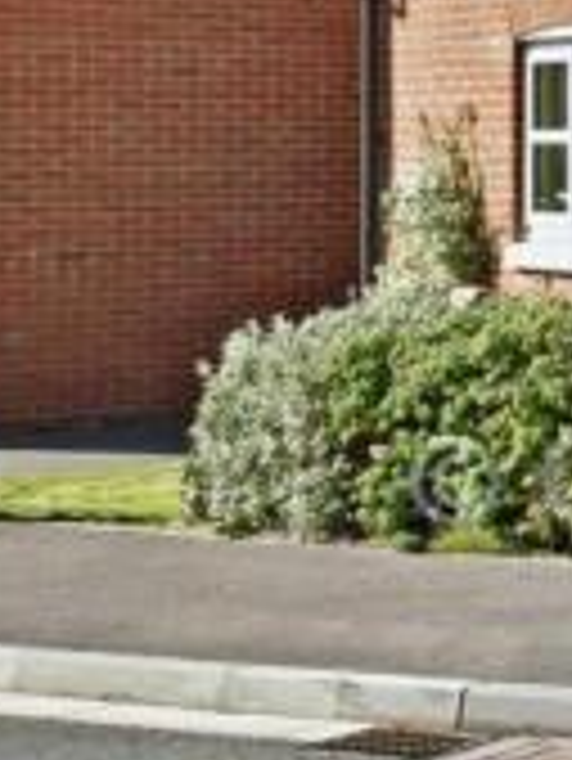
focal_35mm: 112
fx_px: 2464
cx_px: 1367
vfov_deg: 16.7
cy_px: -196
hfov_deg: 11.1
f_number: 9
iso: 400
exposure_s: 1/500
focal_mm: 20
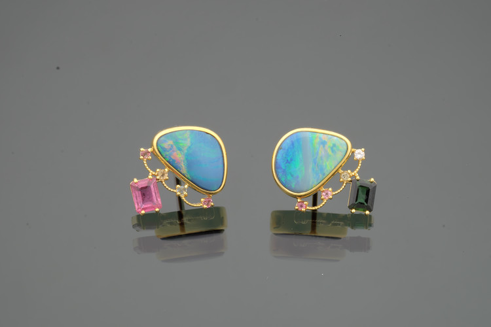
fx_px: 1227
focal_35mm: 90
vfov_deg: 15.2
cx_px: 246
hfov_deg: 22.6
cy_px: 164
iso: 400
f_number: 22
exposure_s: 1.2
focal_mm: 60
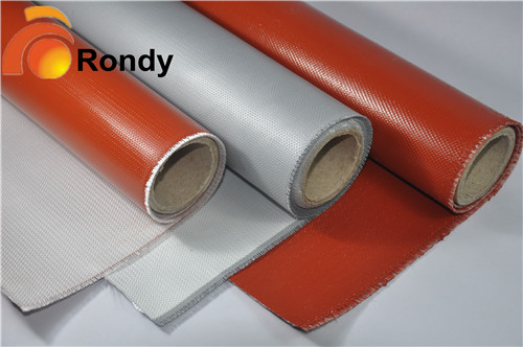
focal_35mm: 68
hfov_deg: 29.9
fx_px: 979
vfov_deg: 20.1
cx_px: 262
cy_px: 174
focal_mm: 45
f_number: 4.8
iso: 250
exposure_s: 1/125
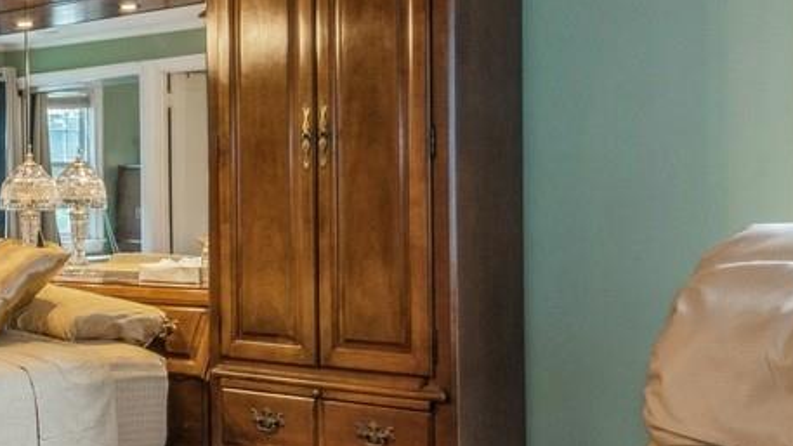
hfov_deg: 31.1
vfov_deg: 21.8
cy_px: 186
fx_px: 1156
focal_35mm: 55
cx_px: -187
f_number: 14
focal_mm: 15
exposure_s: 1/5
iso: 640
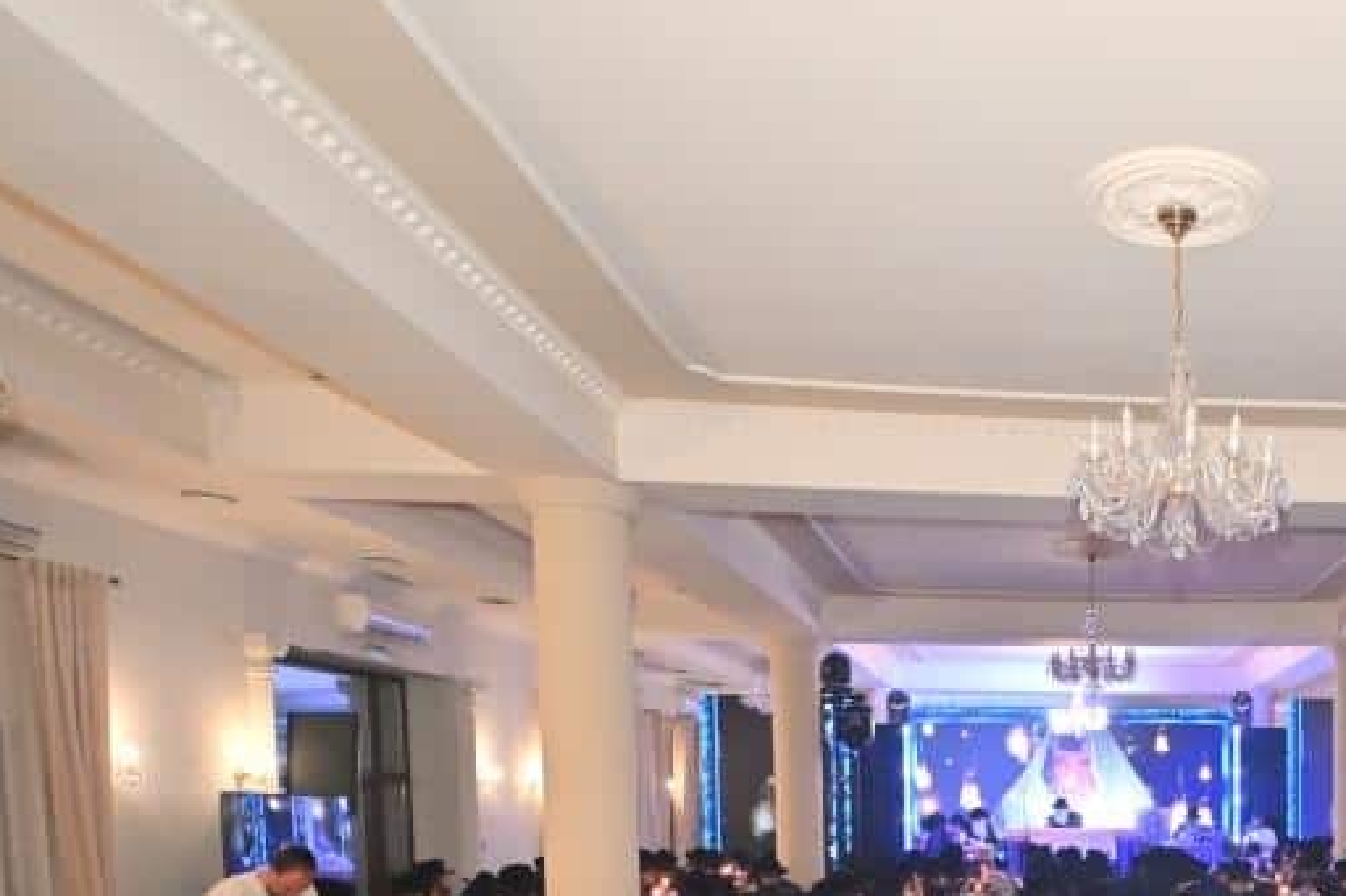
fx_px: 1121
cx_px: 1212
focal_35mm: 30
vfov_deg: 39.2
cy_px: 870
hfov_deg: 54.0
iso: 1000
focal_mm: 10
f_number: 2.8
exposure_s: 1/100
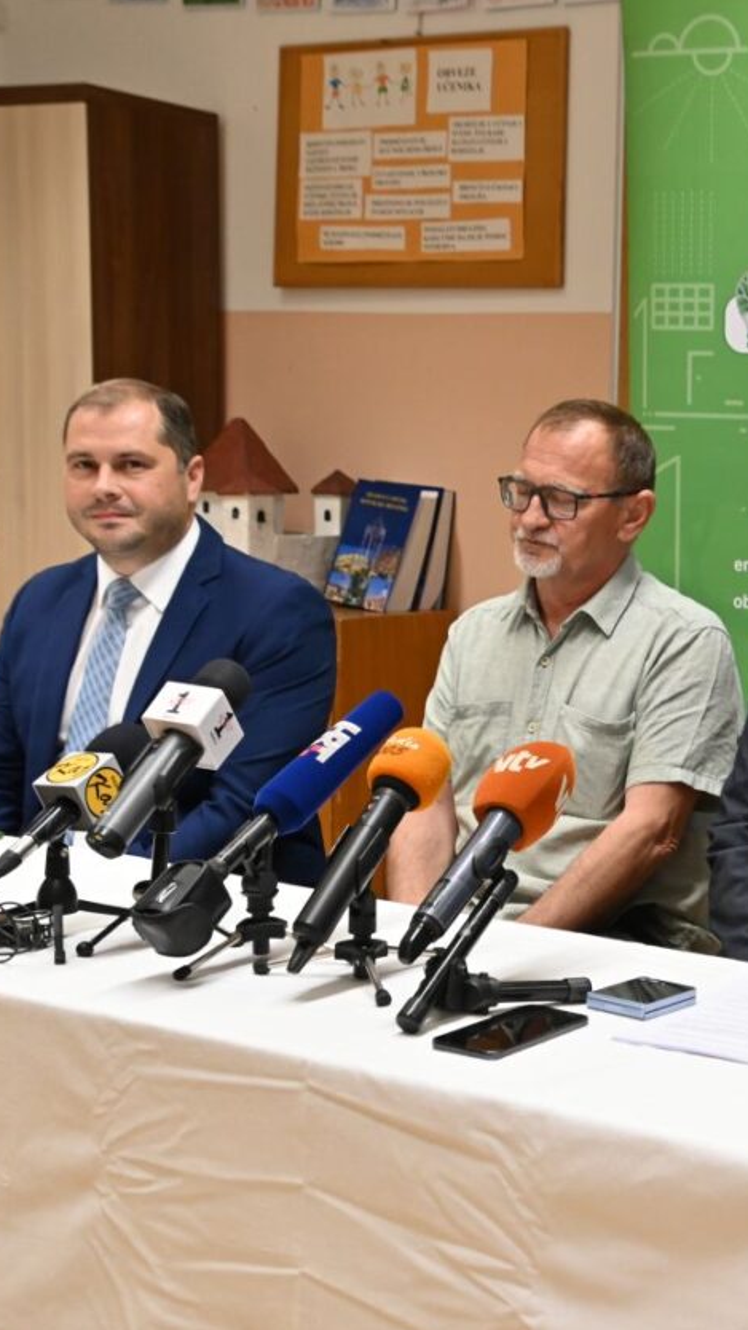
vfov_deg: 36.6
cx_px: 882
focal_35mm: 57
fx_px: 2010
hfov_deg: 19.9
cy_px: 667
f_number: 5
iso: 1000
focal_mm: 24
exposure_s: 1/160
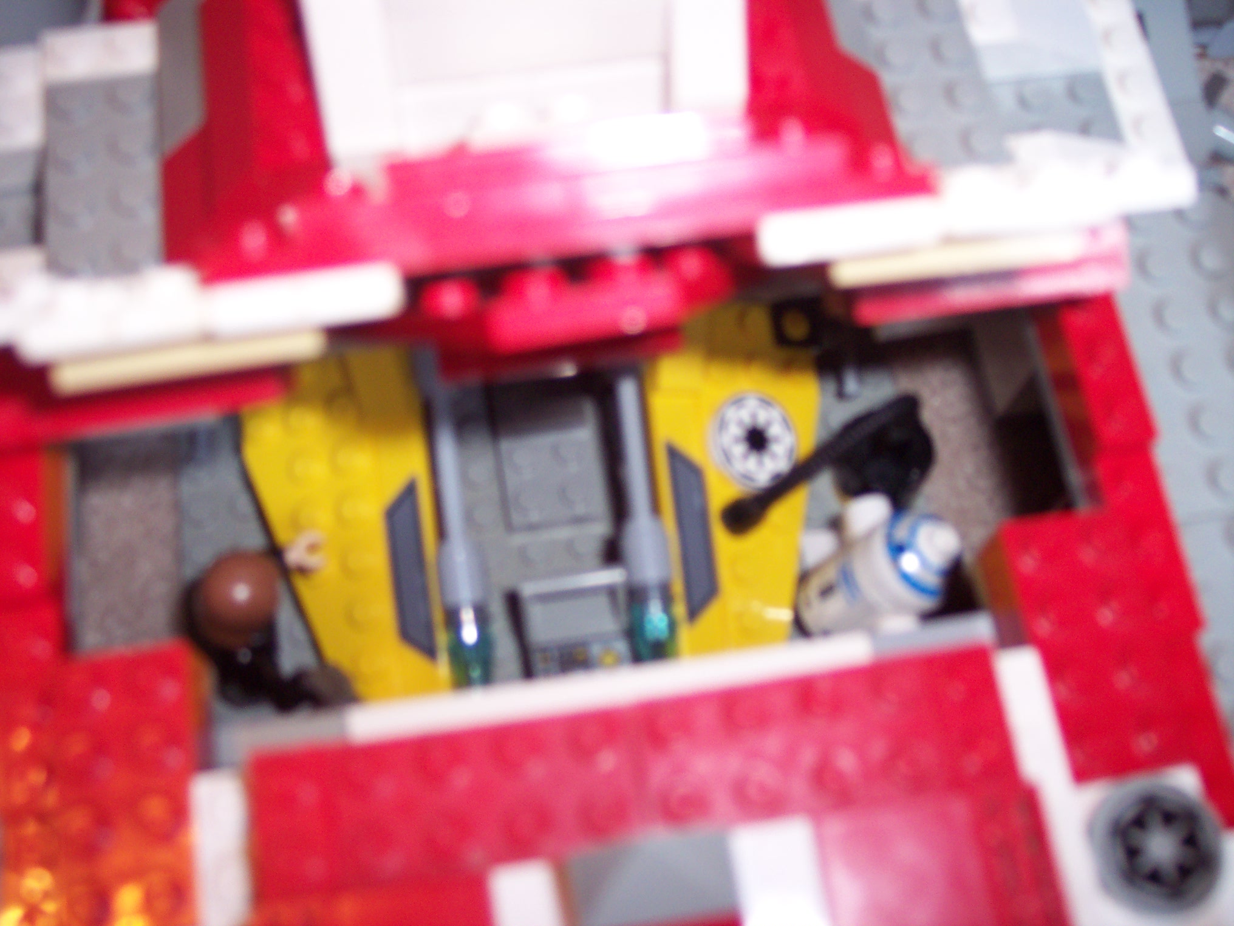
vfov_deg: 37.7
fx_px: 1355
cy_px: 463
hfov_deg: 49.0
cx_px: 617
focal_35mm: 38
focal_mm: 8
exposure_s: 1/30
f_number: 2.8
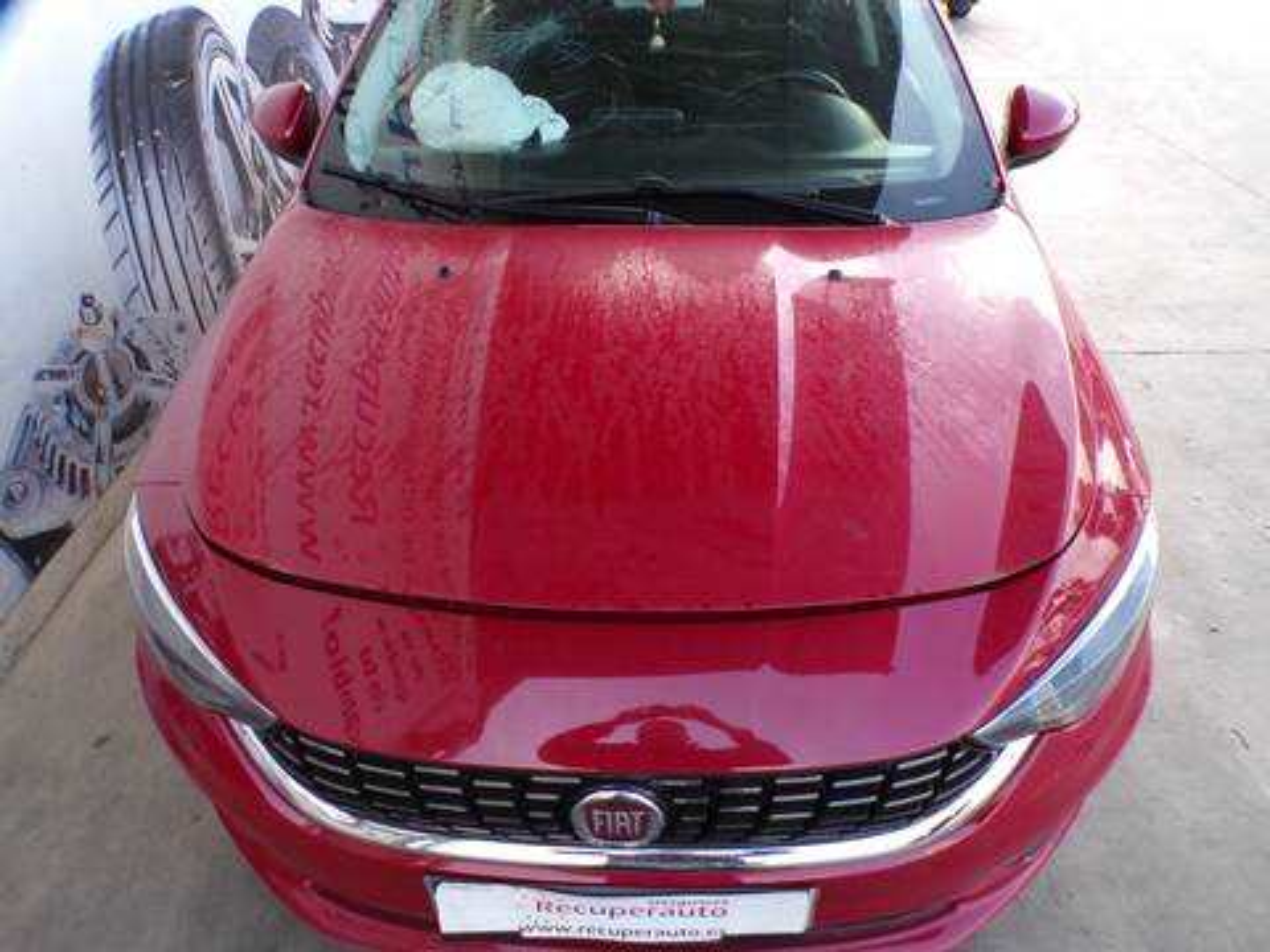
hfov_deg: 71.6
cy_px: 476
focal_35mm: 24
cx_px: 635
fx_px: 881
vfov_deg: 56.8
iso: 100
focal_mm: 4.3
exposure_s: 1/45
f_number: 4.4
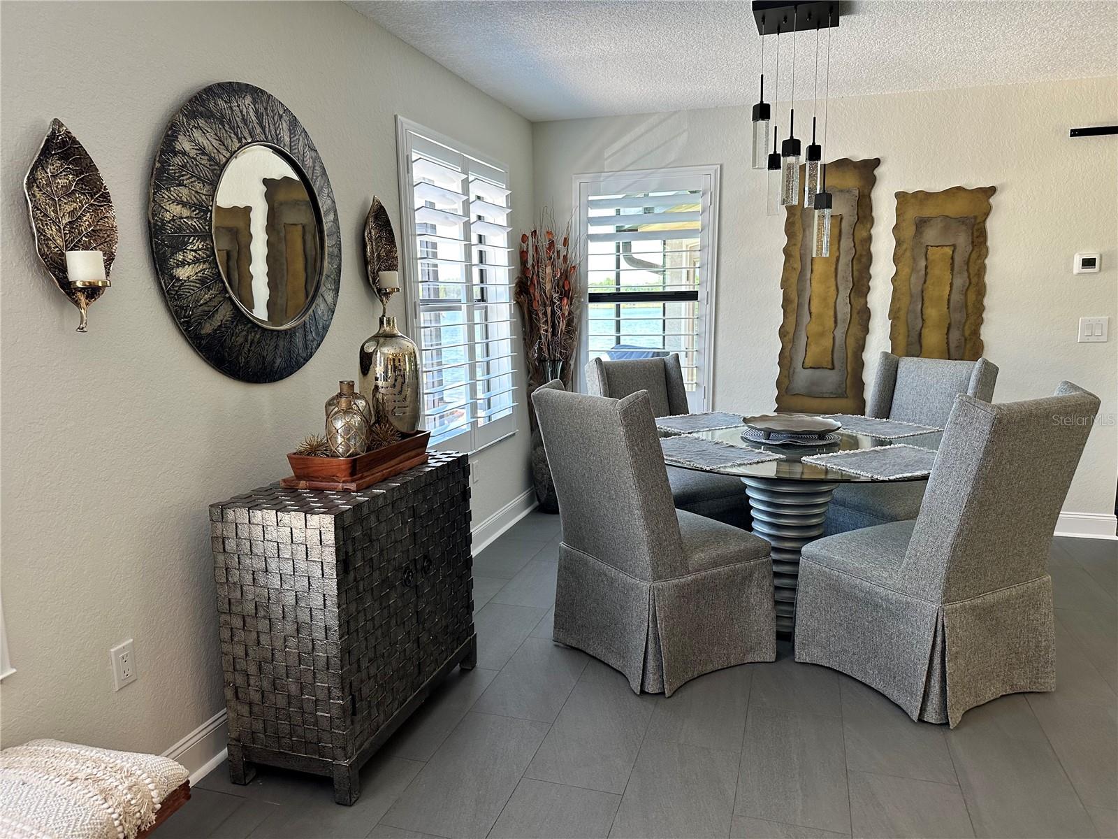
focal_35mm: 24
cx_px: 559
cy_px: 420
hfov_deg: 71.6
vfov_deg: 56.8
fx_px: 775
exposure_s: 1/120
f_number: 1.78
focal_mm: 6.86
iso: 160
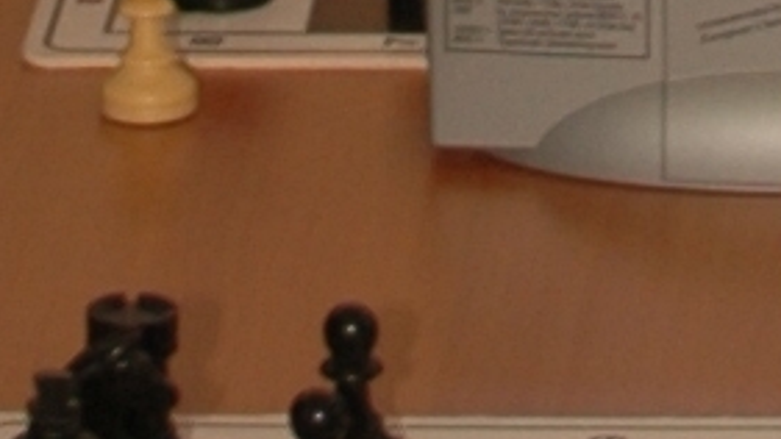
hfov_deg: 5.3
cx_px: 1084
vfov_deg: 2.8
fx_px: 8366
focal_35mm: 404
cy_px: -2159
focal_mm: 24
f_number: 4
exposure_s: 1/60
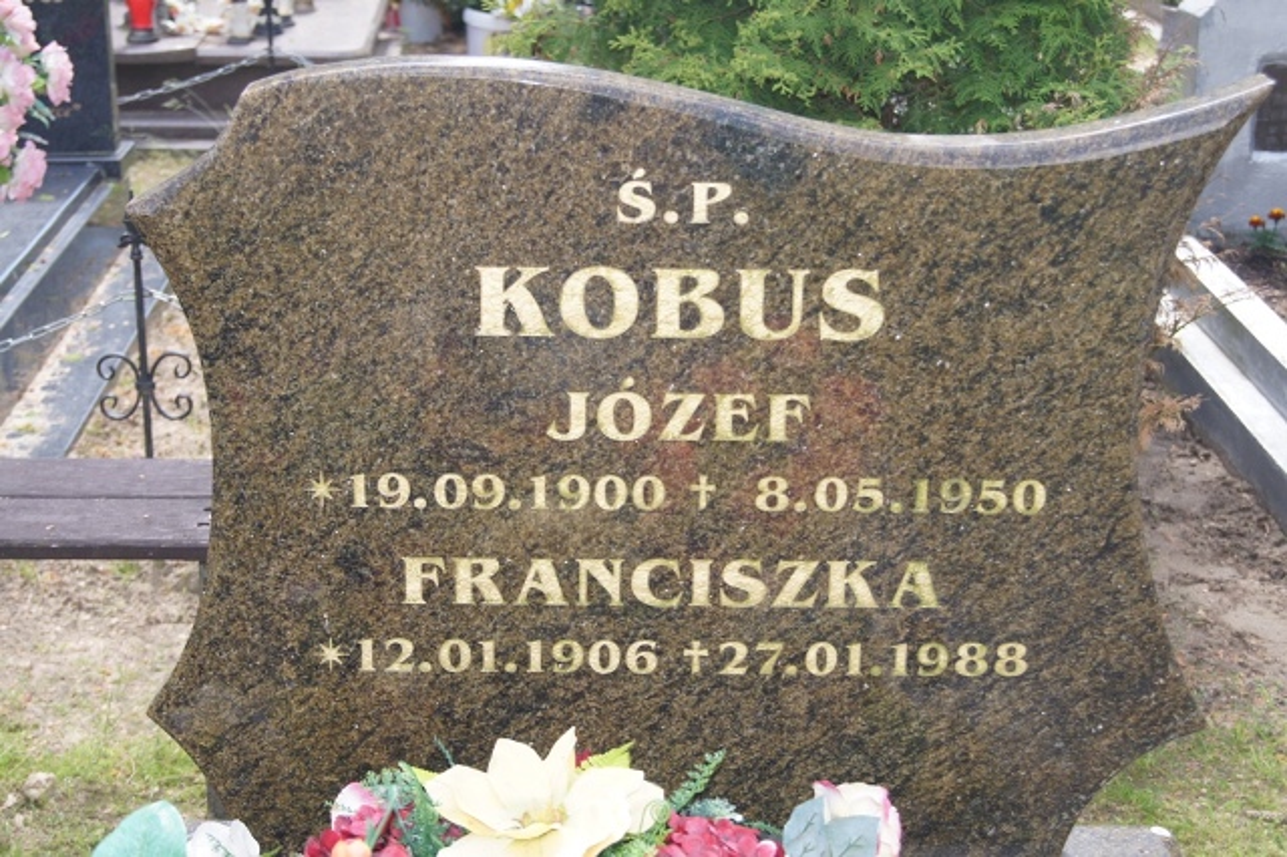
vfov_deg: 22.6
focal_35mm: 60
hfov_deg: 33.4
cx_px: 644
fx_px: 2144
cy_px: 428
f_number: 6.3
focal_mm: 40
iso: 200
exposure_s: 1/160
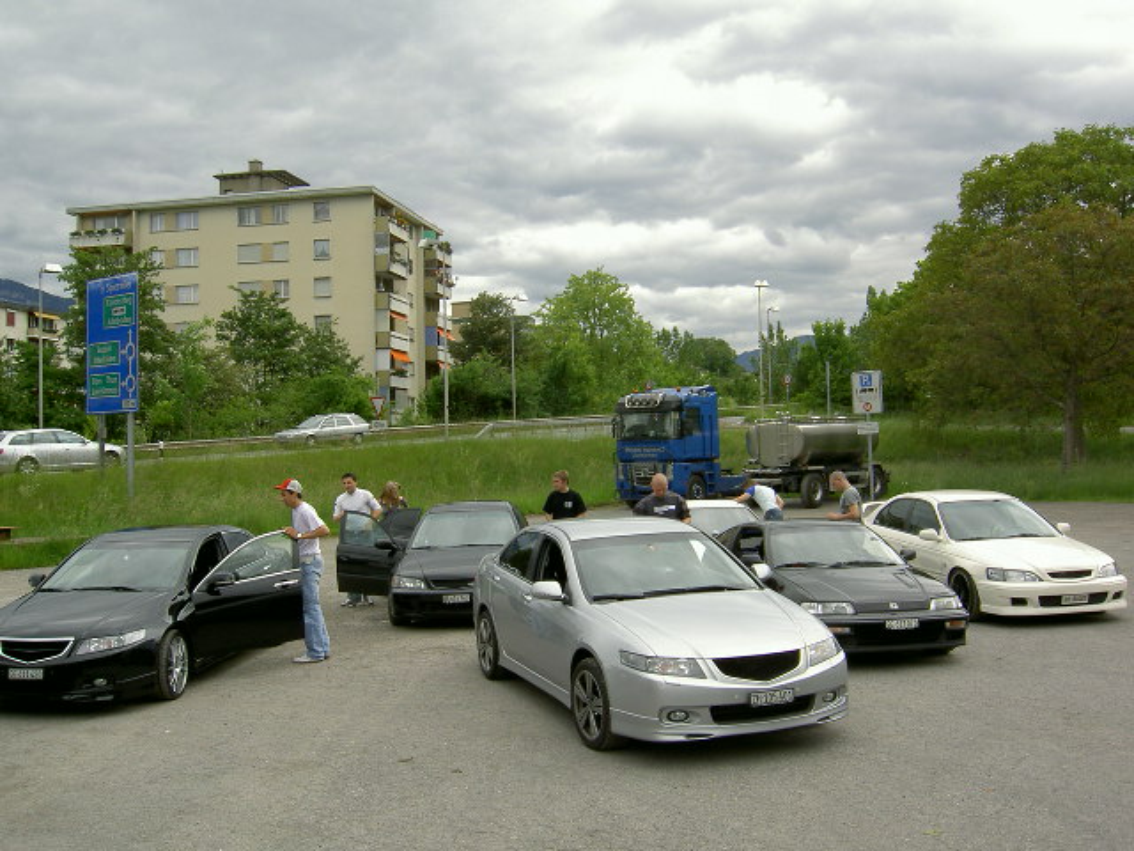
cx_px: 567
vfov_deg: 41.8
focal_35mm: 34
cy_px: 426
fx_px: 1114
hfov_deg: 54.0
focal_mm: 5.6
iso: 50
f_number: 4.7
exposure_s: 1/160
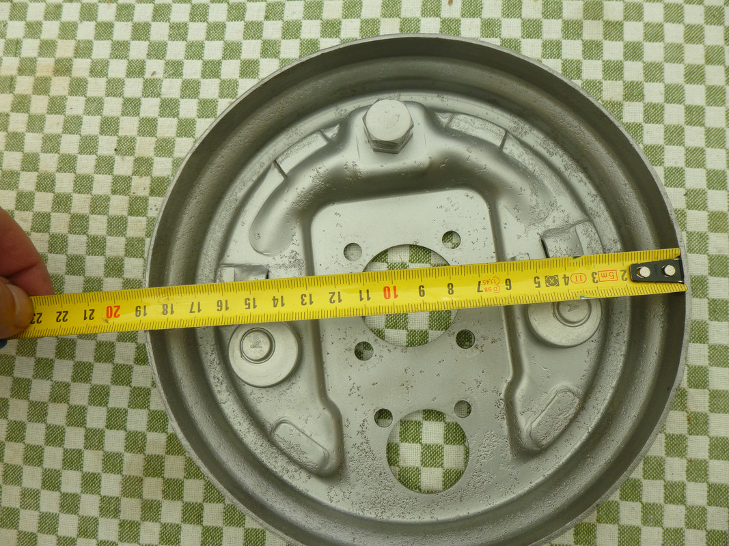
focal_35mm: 25
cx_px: 364
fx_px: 526
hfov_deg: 69.4
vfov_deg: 54.9
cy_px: 273
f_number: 3.1
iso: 100
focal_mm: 4.5
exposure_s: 1/125
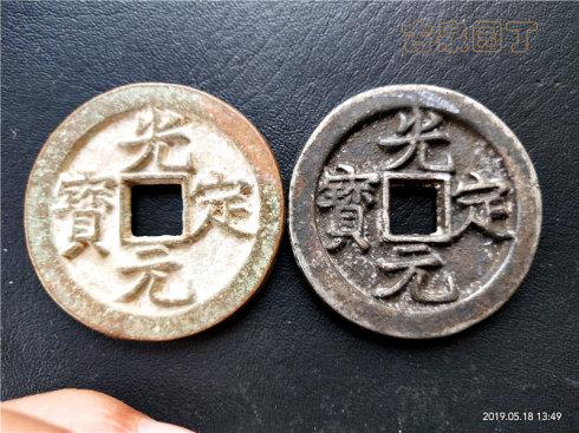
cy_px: 216
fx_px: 502
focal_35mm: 30
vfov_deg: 46.8
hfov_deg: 60.0
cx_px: 290
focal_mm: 3.95
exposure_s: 1/100
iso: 75
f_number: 1.8
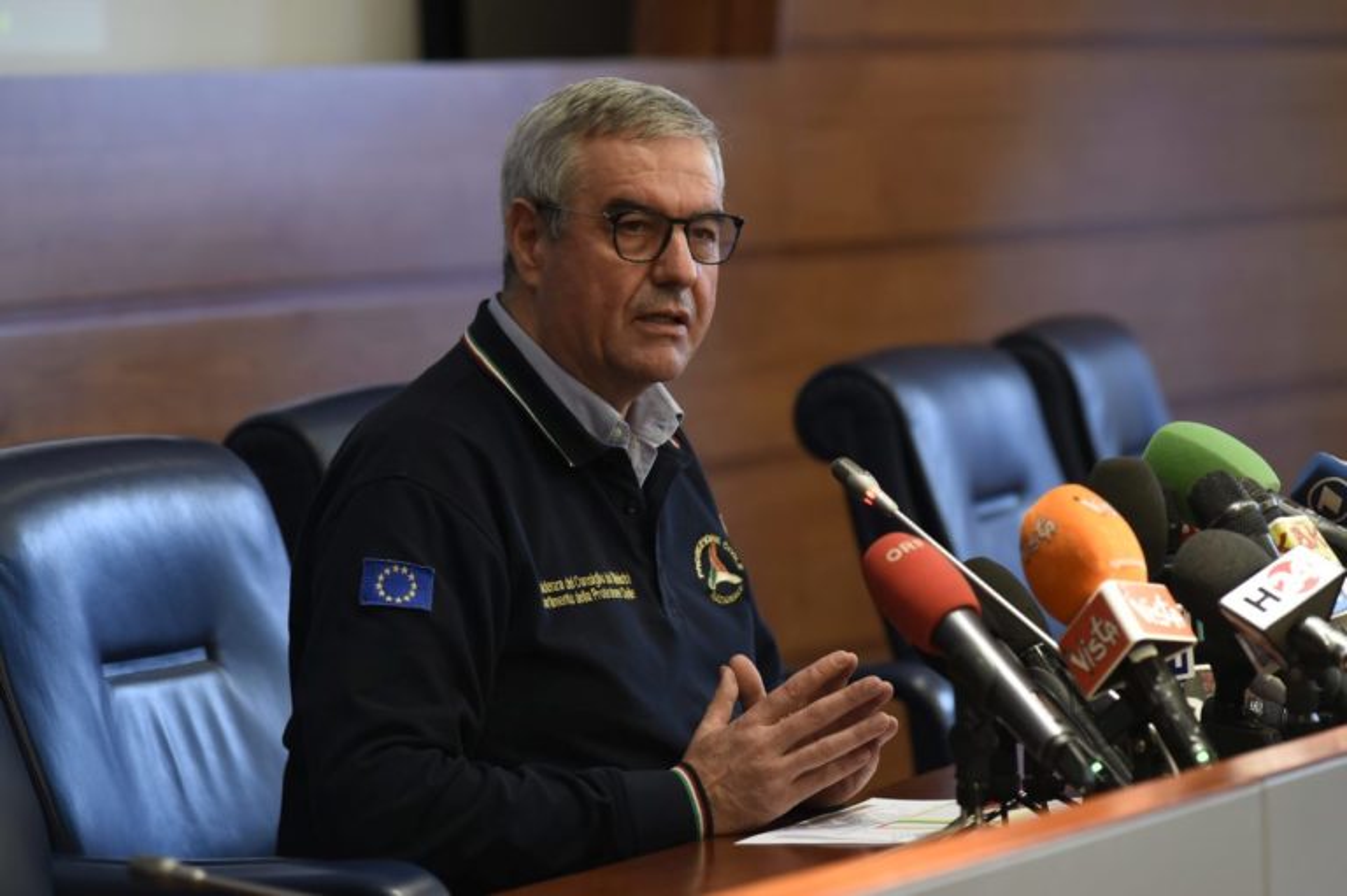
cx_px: 674
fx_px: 5422
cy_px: 448
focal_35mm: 145
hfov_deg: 14.2
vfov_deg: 9.4
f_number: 4.5
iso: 2500
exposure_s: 1/80
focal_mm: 145
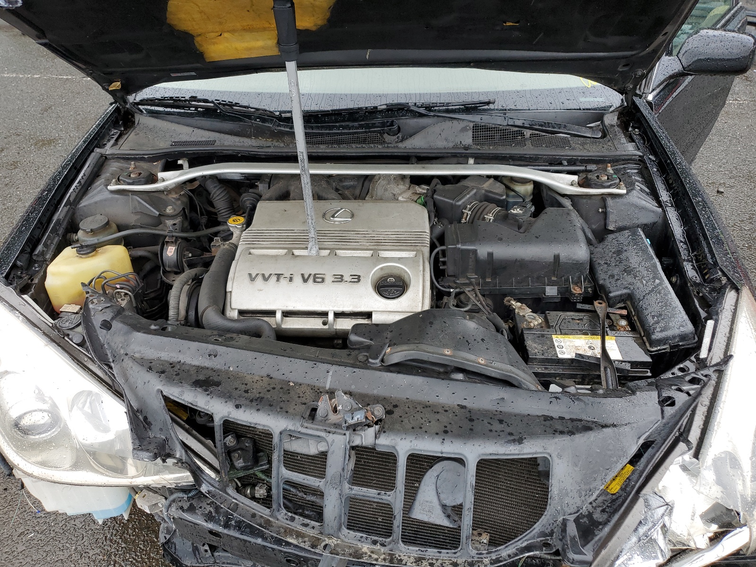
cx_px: 378
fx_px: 568
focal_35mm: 26
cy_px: 284
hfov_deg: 67.3
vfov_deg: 53.1
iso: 50
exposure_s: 1/263
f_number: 1.5
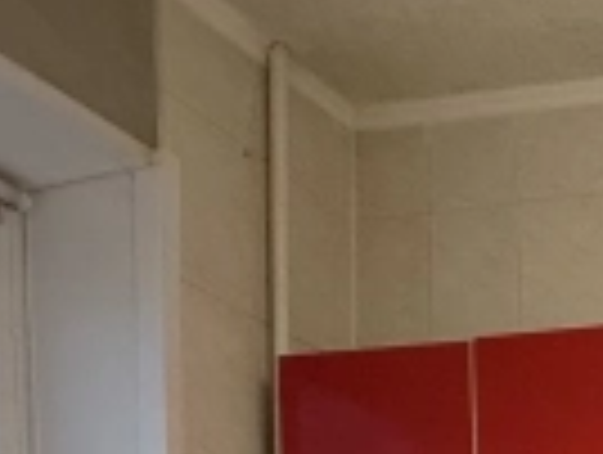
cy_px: 863
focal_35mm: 65
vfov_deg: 17.4
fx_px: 1134
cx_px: 932
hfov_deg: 23.2
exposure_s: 1/50
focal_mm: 2.22
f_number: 2.2
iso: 500
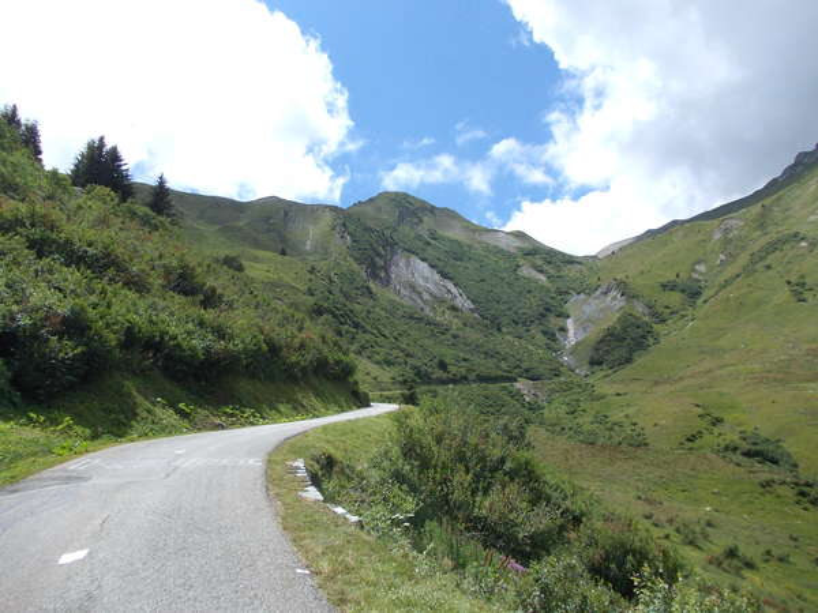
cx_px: 409
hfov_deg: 63.4
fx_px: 662
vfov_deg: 49.7
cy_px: 306
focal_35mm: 28
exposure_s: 1/500
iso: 80
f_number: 5.4
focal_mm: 4
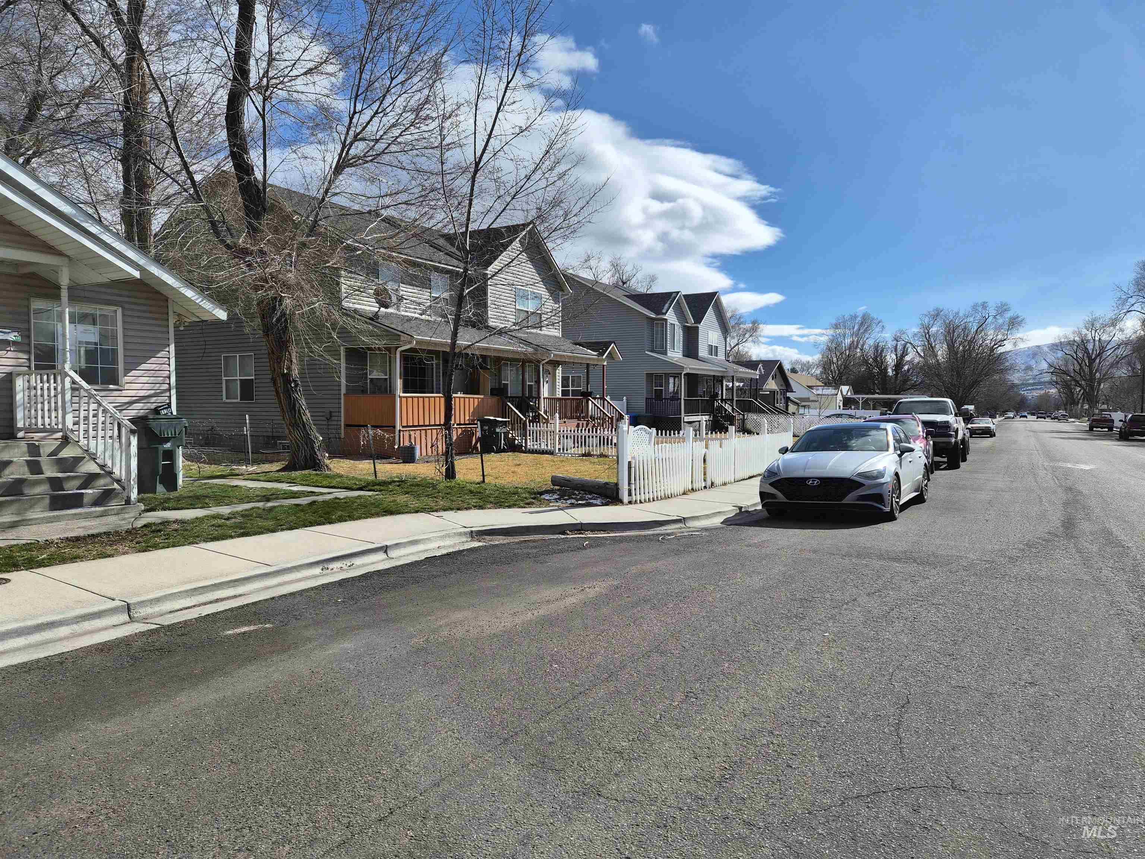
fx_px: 761
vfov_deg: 58.9
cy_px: 430
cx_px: 572
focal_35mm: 23
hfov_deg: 73.9
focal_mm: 5.4
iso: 64
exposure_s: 1/7696
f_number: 1.8
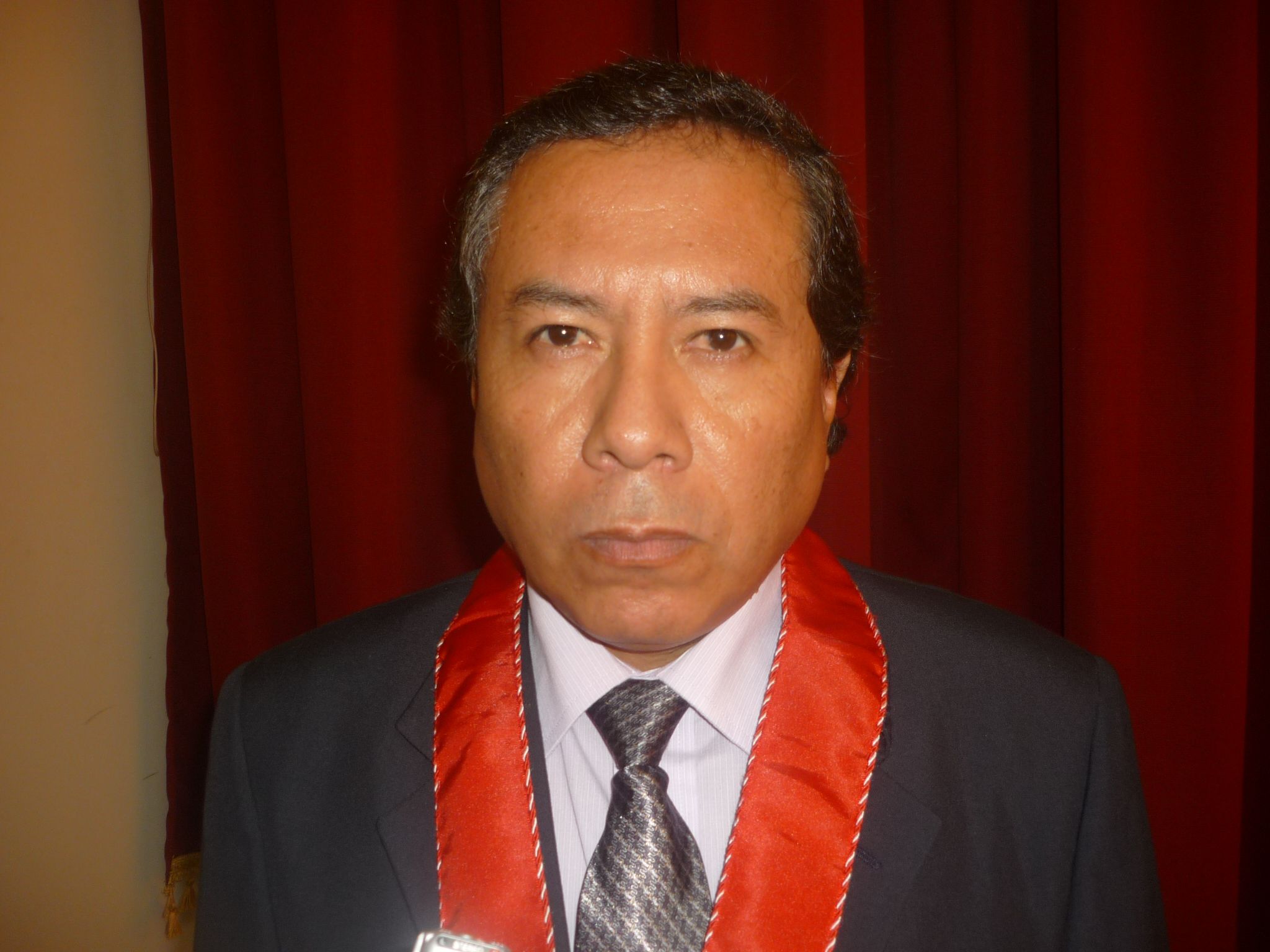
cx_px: 635
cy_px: 476
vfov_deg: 42.9
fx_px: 1211
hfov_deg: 55.4
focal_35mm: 33
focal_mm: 5.5
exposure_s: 1/30
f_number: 2.8
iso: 100
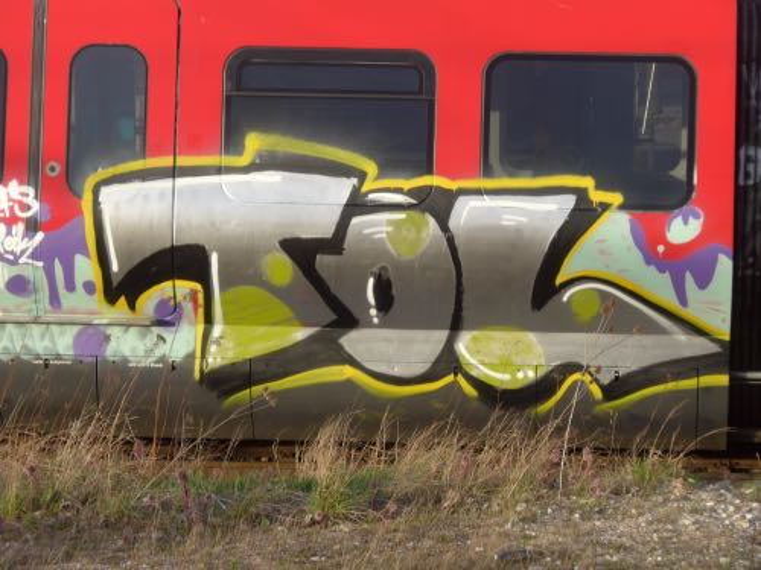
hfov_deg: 11.2
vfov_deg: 8.4
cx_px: 380
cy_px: 285
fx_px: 3869
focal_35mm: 176
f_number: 5.6
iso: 100
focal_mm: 34.2
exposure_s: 1/100
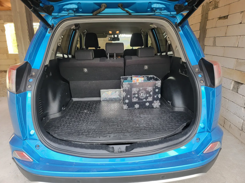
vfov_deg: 56.8
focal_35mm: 24
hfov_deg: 71.6
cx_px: 122
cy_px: 92
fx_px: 170
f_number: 1.8
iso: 125
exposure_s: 1/120
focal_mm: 6.7
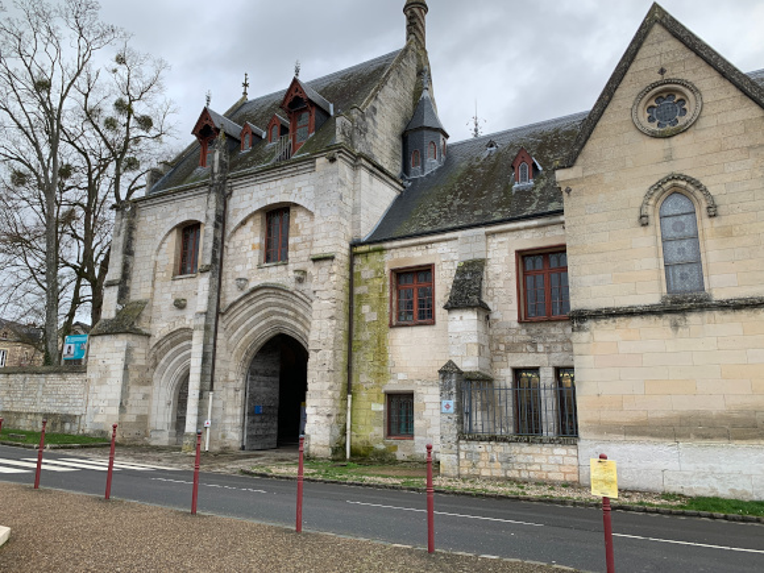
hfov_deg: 67.3
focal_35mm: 26
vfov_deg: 53.1
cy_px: 286
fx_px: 574
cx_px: 382
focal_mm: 4.25
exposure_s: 1/122
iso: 25
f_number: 1.8
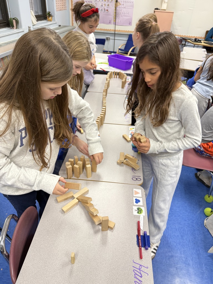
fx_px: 197
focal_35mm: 24
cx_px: 106
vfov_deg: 71.6
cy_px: 142
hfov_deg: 56.8
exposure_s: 1/60
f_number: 1.78
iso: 125
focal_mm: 6.76
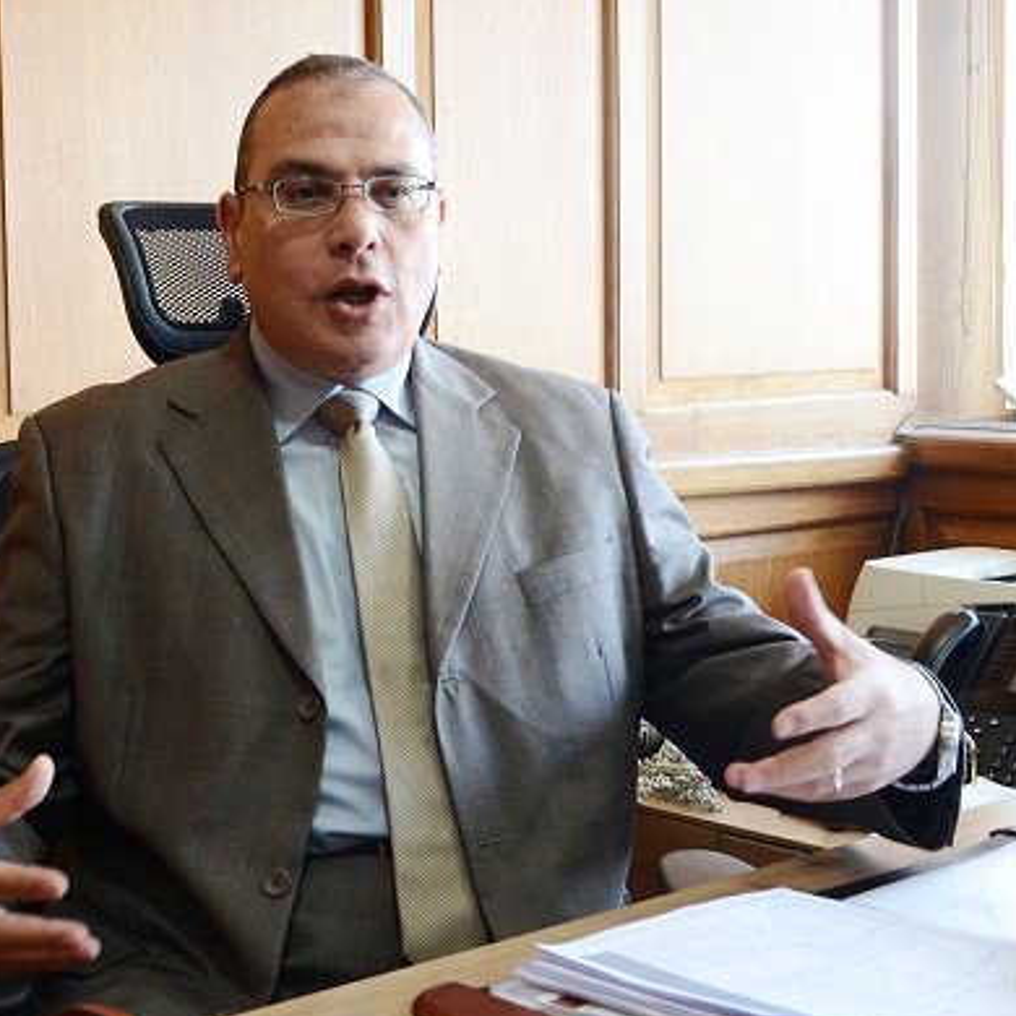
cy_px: 509
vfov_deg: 36.1
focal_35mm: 47
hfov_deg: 35.7
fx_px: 1561
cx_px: 344
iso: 800
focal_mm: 24
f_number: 3.8
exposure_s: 1/60
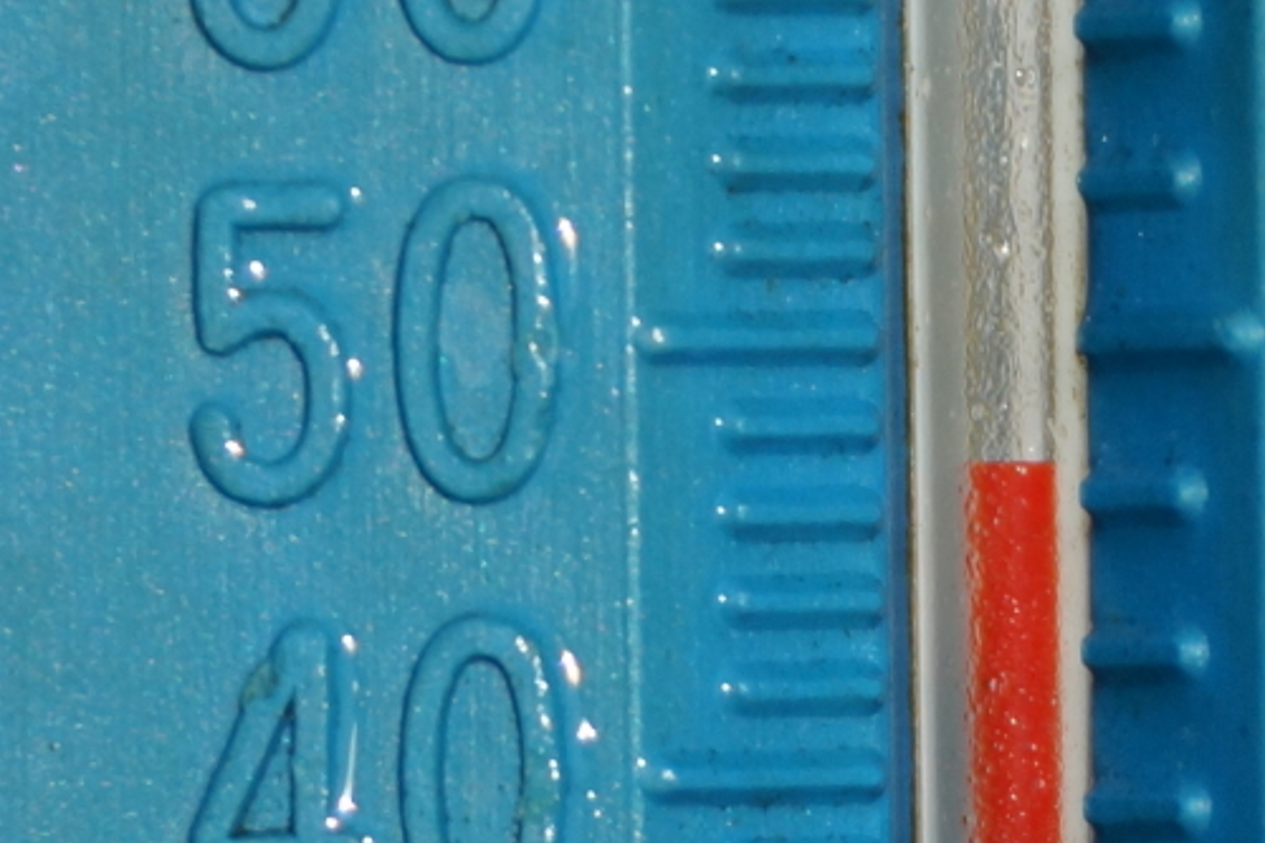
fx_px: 12645
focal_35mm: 360
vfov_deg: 3.8
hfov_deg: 5.7
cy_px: 585
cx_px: 988
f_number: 5.6
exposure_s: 1/200
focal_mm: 120
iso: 200
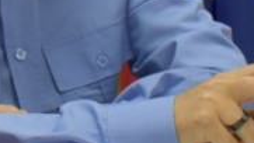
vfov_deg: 5.5
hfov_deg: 9.3
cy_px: -17
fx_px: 1482
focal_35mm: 220
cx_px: -206
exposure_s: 1/60
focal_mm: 22
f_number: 4
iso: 400
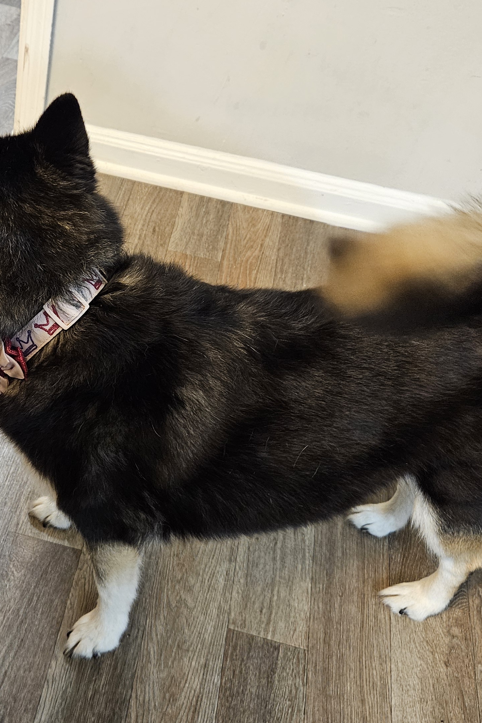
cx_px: 71
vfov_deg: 44.5
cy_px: 395
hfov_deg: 29.5
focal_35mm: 44
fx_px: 884
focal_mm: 5.4
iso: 640
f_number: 1.8
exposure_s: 1/30
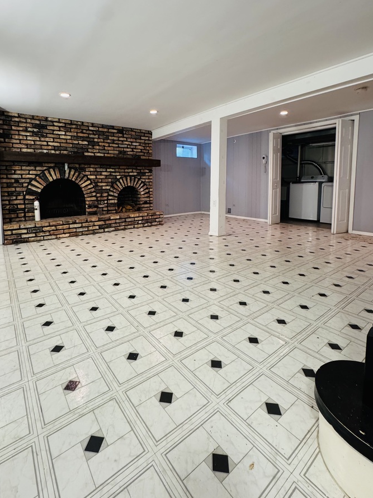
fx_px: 244
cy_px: 203
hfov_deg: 74.6
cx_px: 172
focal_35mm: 17
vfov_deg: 90.0
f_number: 2.2
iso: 320
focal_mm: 2.22
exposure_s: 1/60
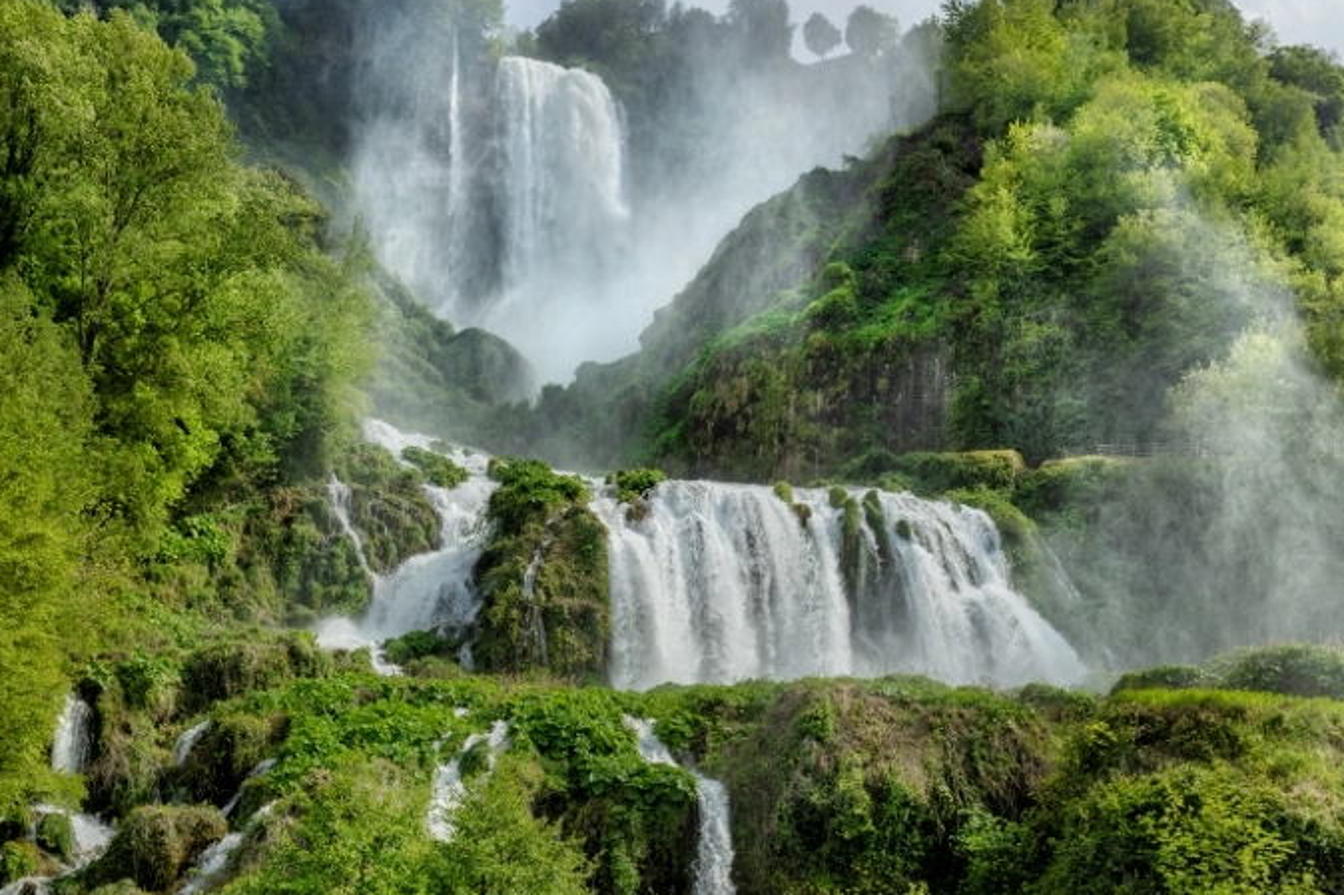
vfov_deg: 35.0
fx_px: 1418
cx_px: 704
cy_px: 380
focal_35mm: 38
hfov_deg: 50.7
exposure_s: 1/200
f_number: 10
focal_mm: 32
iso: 100
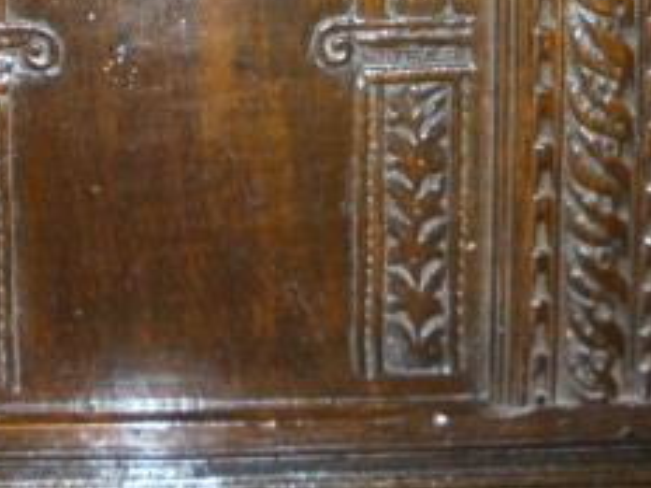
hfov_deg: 24.3
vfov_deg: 17.7
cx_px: 230
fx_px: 1505
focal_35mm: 80
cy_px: -67
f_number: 3.3
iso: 160
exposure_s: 1/30
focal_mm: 5.2
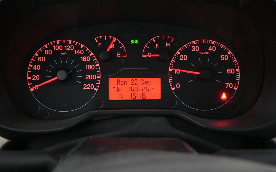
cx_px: 135
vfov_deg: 30.8
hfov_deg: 47.6
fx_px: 313
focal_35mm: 42
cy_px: 84
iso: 2500
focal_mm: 25
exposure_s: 1/40
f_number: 4.2
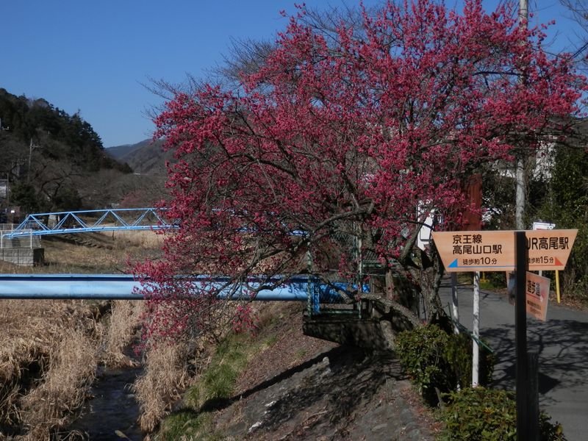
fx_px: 679
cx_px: 294
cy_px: 220
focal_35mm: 40
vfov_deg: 36.0
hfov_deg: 46.8
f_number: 10.4
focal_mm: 7.3
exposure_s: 1/160
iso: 80
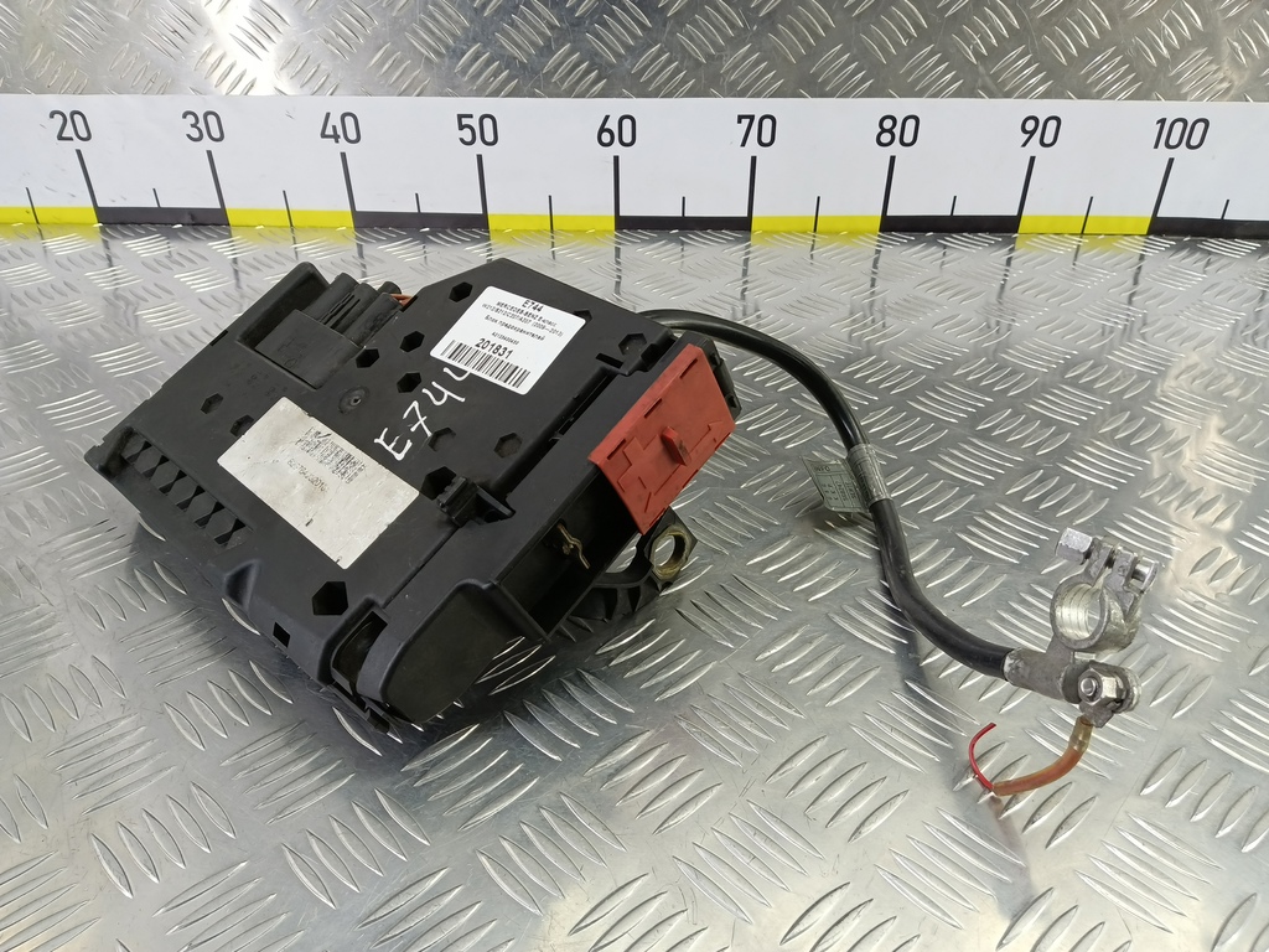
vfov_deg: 58.9
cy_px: 476
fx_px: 843
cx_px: 634
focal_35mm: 23
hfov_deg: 73.9
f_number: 1.6
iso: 152
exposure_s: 1/50
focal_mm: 4.11
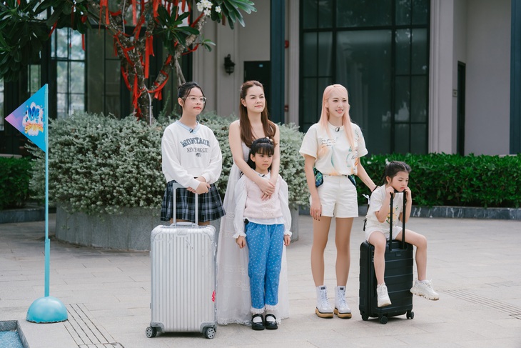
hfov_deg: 28.8
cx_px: 260
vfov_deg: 19.5
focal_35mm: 70
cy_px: 174
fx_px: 1013
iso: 200
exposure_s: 1/1000
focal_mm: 70
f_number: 2.8
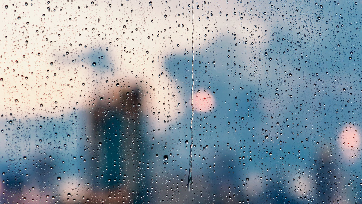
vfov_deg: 10.7
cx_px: 191
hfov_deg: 18.9
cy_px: 164
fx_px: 1084
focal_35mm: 113
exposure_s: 1/80
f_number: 2.8
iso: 400
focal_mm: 70
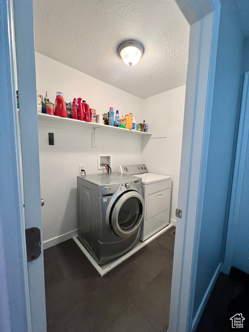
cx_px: 124
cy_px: 166
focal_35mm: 13
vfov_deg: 106.2
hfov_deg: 89.9
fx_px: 125
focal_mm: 1.57
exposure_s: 1/60
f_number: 1.8
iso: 400
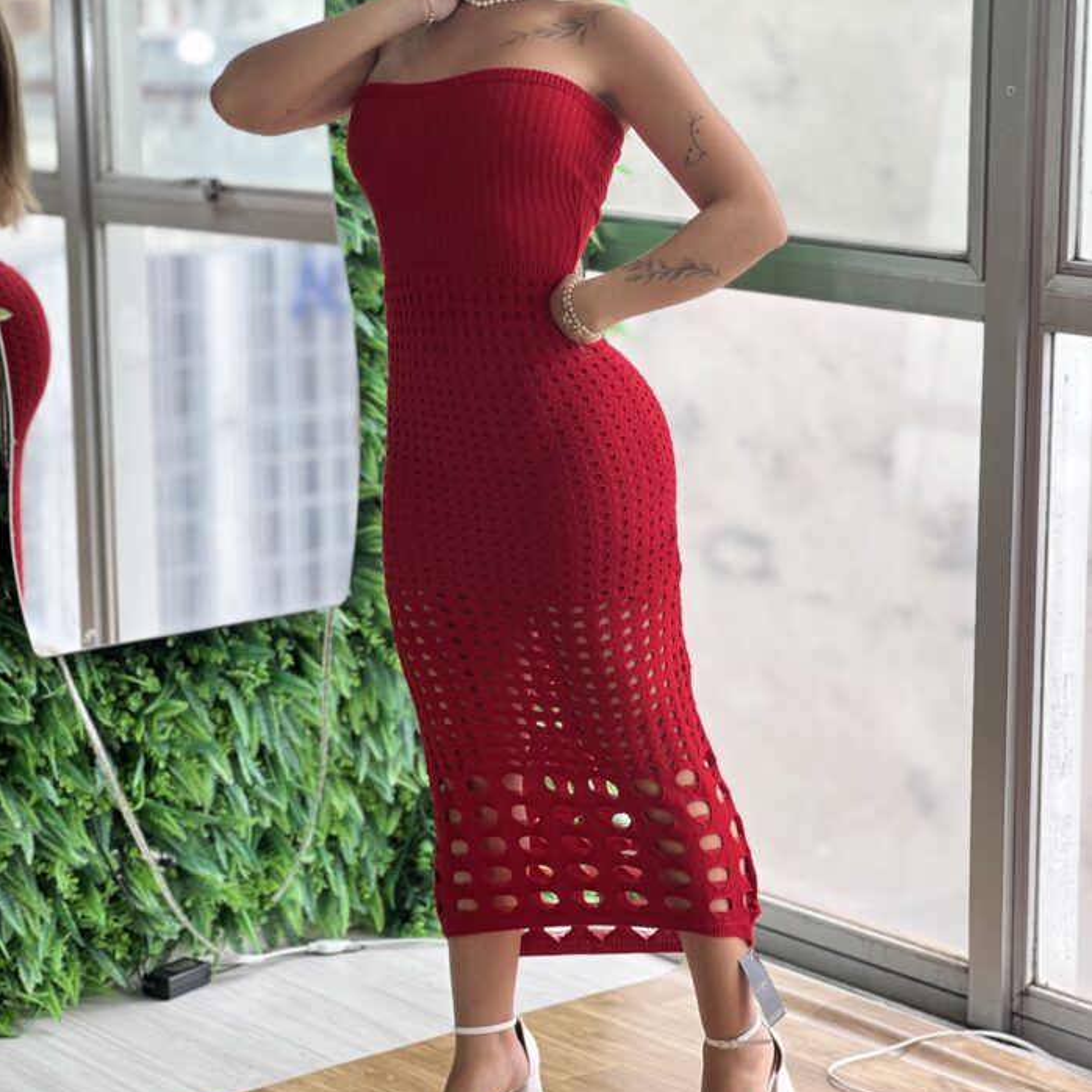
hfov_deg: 19.1
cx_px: 546
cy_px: 490
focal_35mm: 91
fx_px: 3248
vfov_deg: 19.1
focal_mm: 9
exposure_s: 1/120
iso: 50
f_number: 2.8
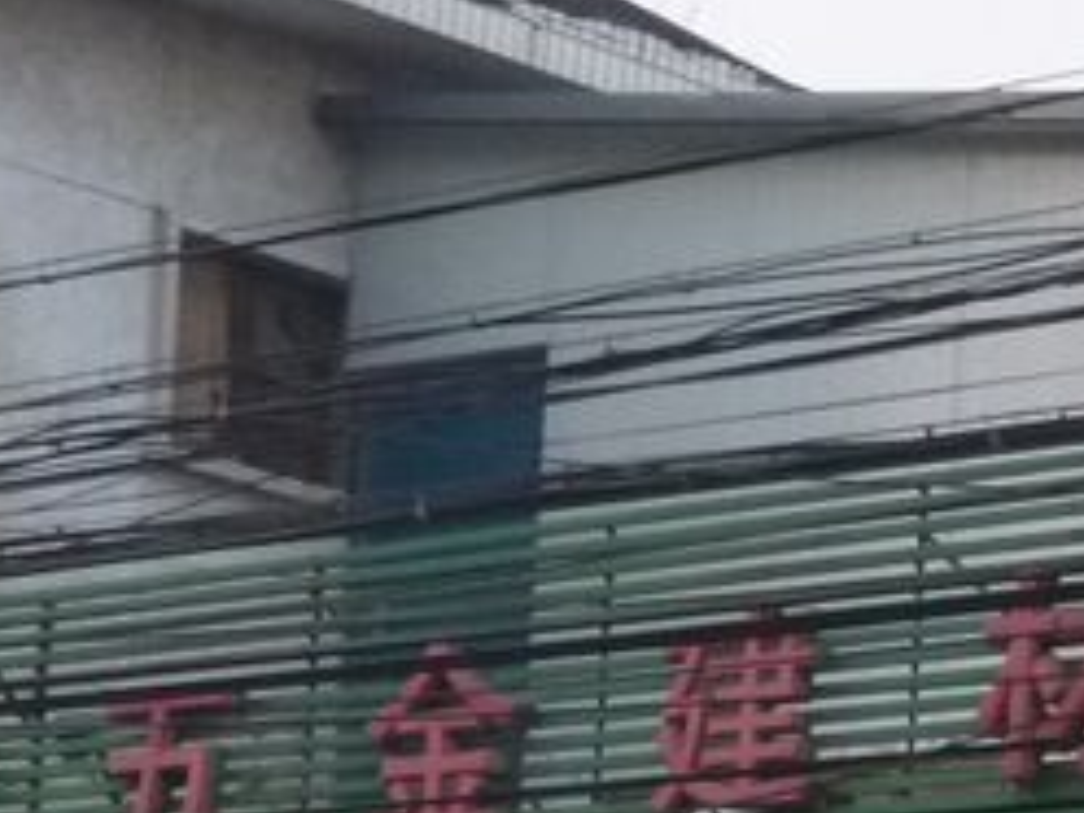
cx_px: 22
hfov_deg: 7.9
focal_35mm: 248
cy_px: 1434
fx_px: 7766
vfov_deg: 5.9
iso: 400
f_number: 4
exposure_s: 1/60
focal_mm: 8.6
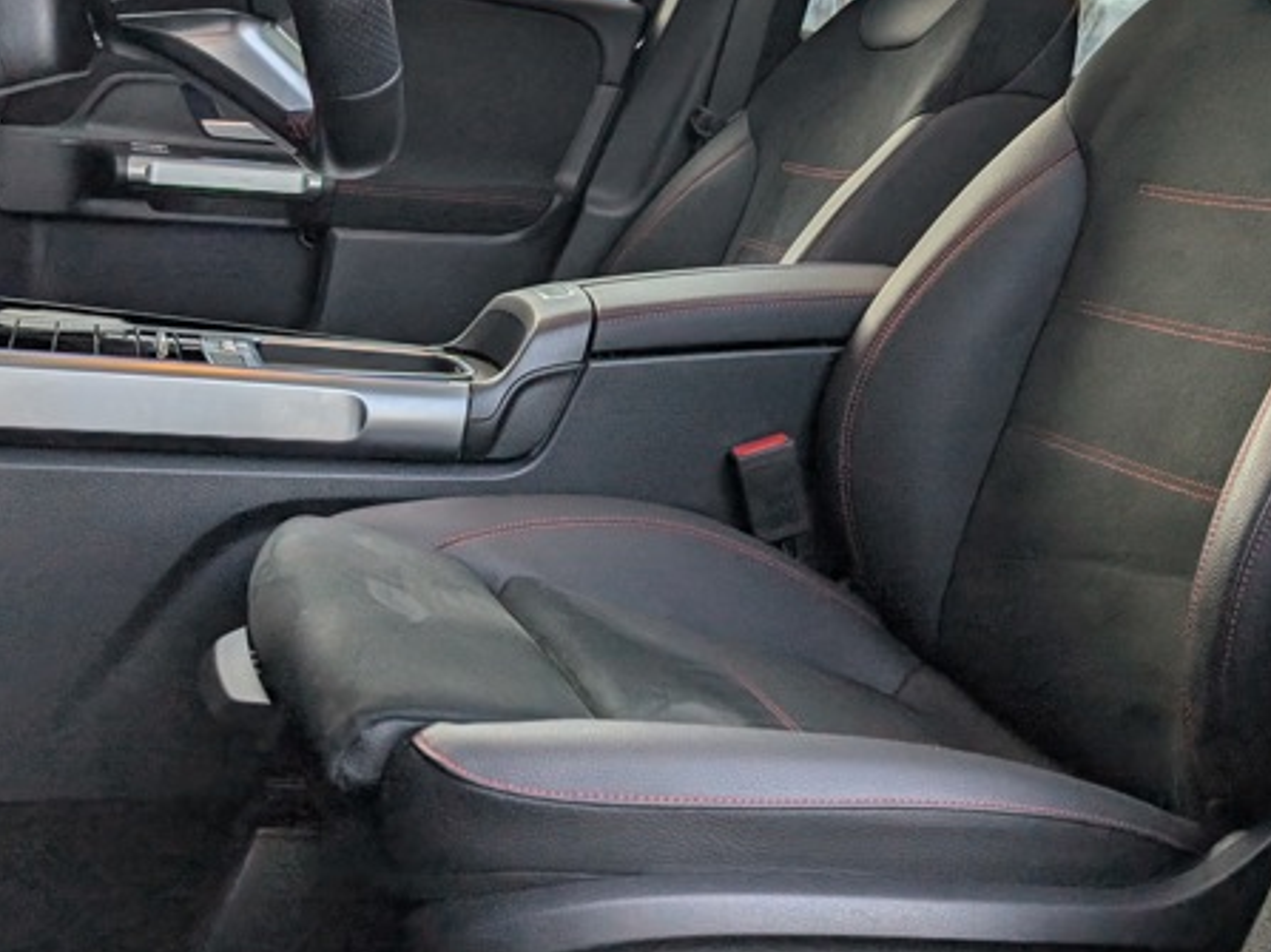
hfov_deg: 43.6
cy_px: 148
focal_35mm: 43
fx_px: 1578
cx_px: 785
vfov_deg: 32.4
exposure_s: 1/205
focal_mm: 6.9
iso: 120
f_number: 1.68
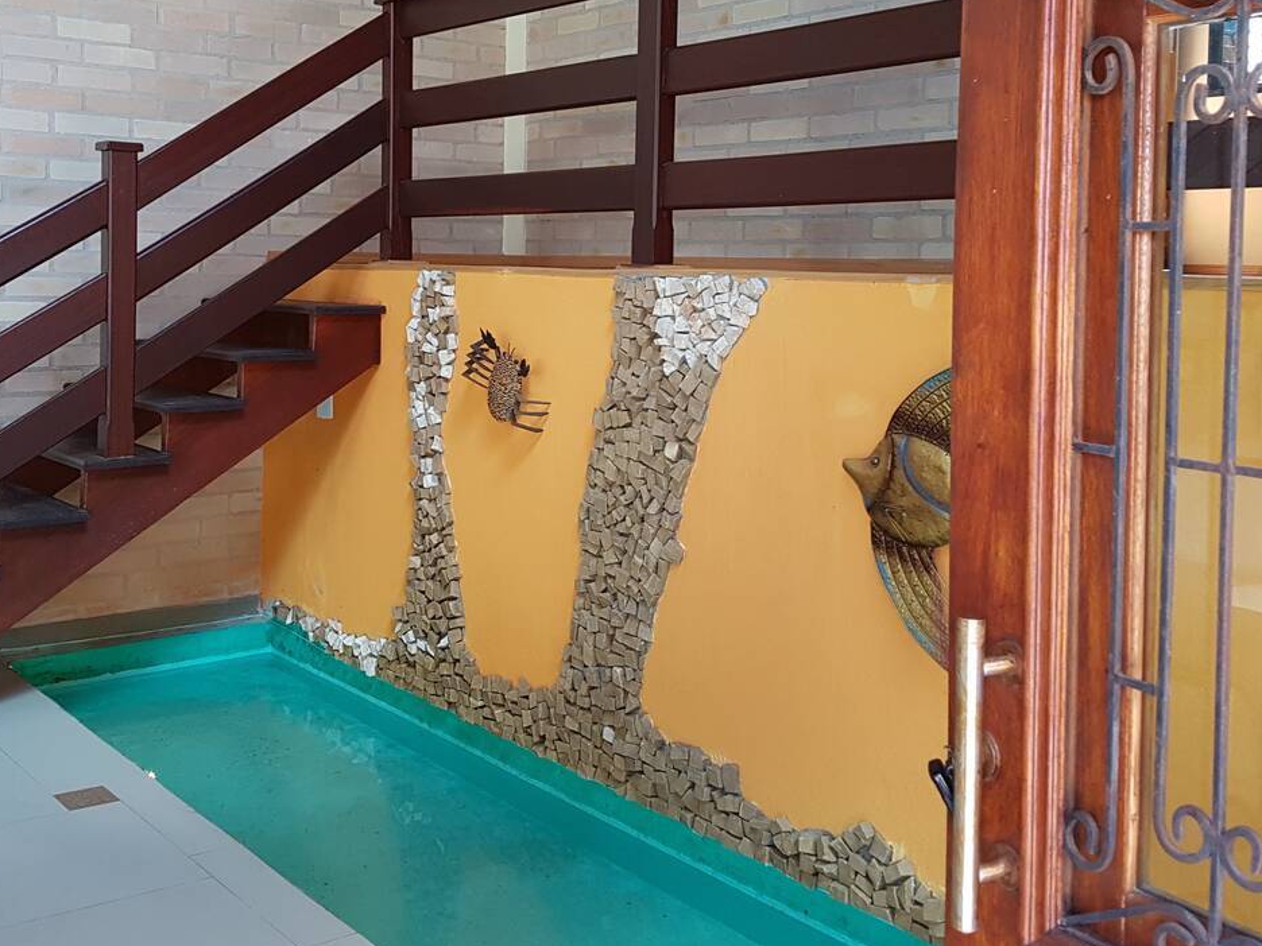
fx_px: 1458
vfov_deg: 35.4
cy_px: 278
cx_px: 508
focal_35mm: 40
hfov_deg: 46.5
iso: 125
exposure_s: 1/60
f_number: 1.7
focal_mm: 4.2
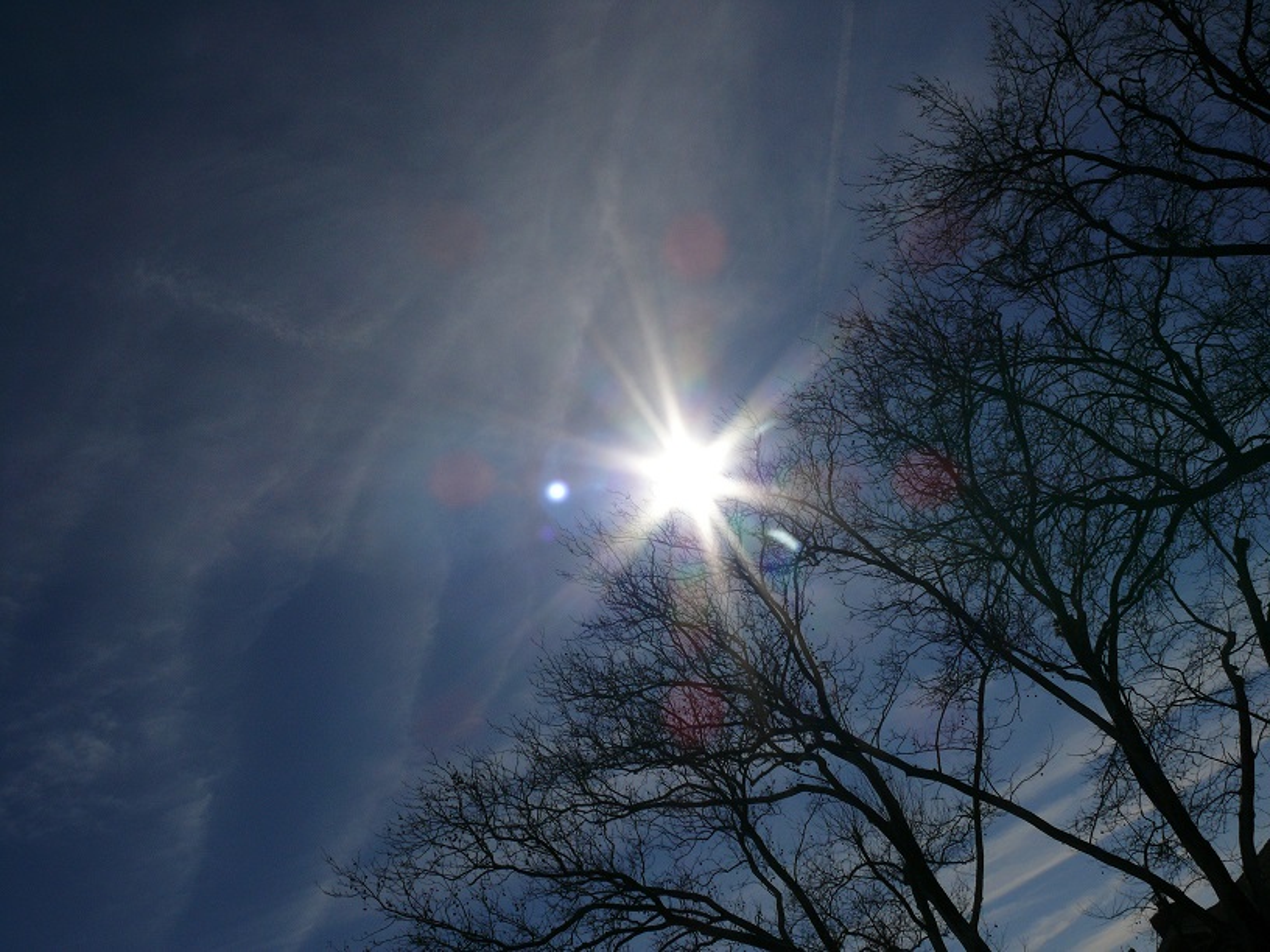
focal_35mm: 35
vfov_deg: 40.7
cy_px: 476
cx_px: 635
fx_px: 1284
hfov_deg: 52.6
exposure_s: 1/2000
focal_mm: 7.4
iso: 100
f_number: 10
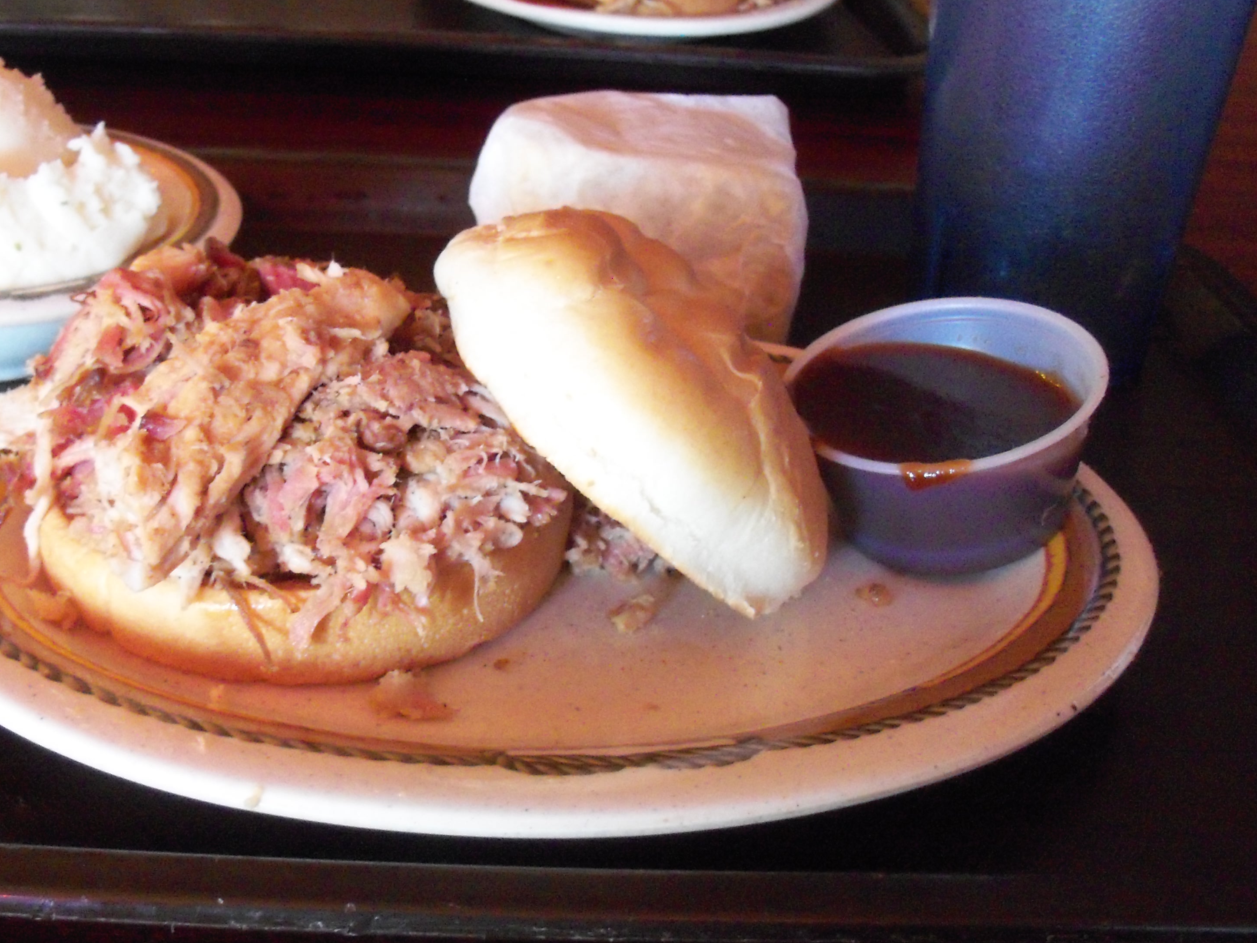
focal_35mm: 48
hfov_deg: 39.3
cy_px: 376
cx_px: 441
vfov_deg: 30.2
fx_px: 1743
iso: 400
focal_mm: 6.3
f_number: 3
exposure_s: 1/13
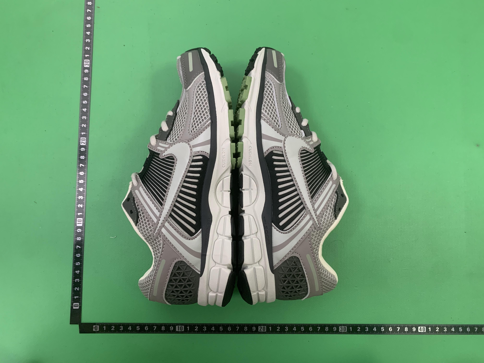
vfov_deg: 53.1
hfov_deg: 67.3
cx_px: 242
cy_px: 182
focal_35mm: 26
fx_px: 364
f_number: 1.8
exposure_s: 1/60
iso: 200
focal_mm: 4.25
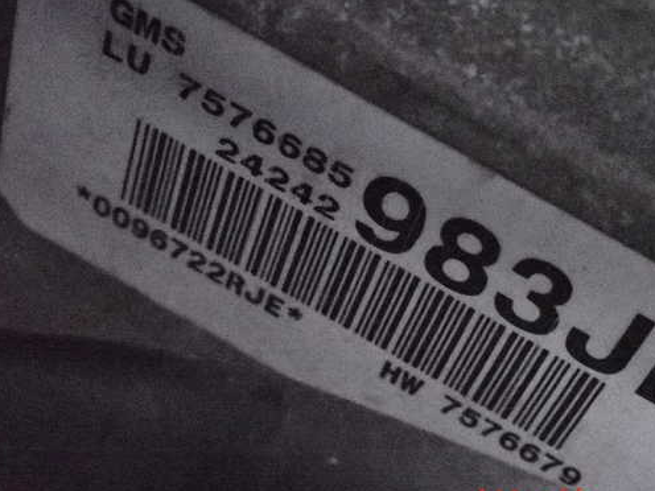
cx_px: 382
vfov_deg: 19.6
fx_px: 1419
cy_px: 222
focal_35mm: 75
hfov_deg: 26.0
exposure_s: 1/80
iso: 12800
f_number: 3.6
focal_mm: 11.09
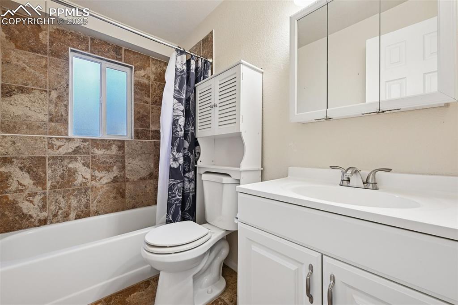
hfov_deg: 100.4
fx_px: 191
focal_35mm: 15
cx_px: 229
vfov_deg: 77.3
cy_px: 152
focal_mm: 15
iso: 800
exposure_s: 1/10
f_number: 11
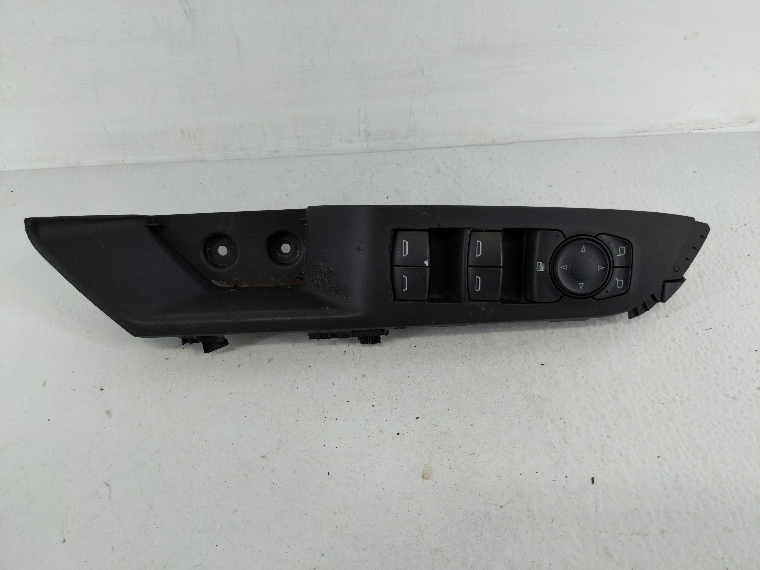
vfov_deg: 54.9
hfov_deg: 69.4
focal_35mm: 25
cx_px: 380
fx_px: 549
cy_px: 285
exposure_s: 1/122
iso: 58
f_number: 1.73
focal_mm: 4.38
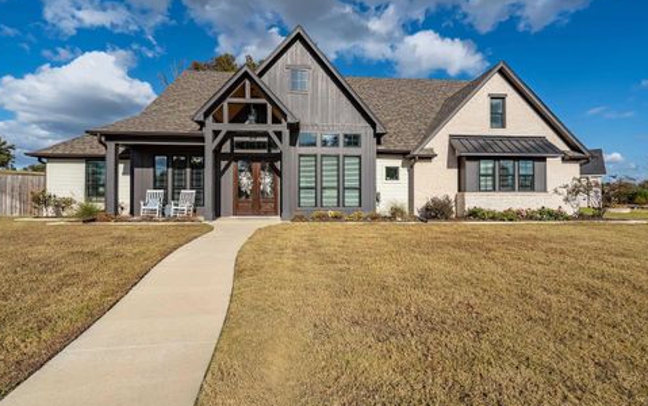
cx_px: 322
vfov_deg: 68.1
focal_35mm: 17
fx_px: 300
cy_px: 196
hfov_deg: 94.3
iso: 800
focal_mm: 16
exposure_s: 1/8000
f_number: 8
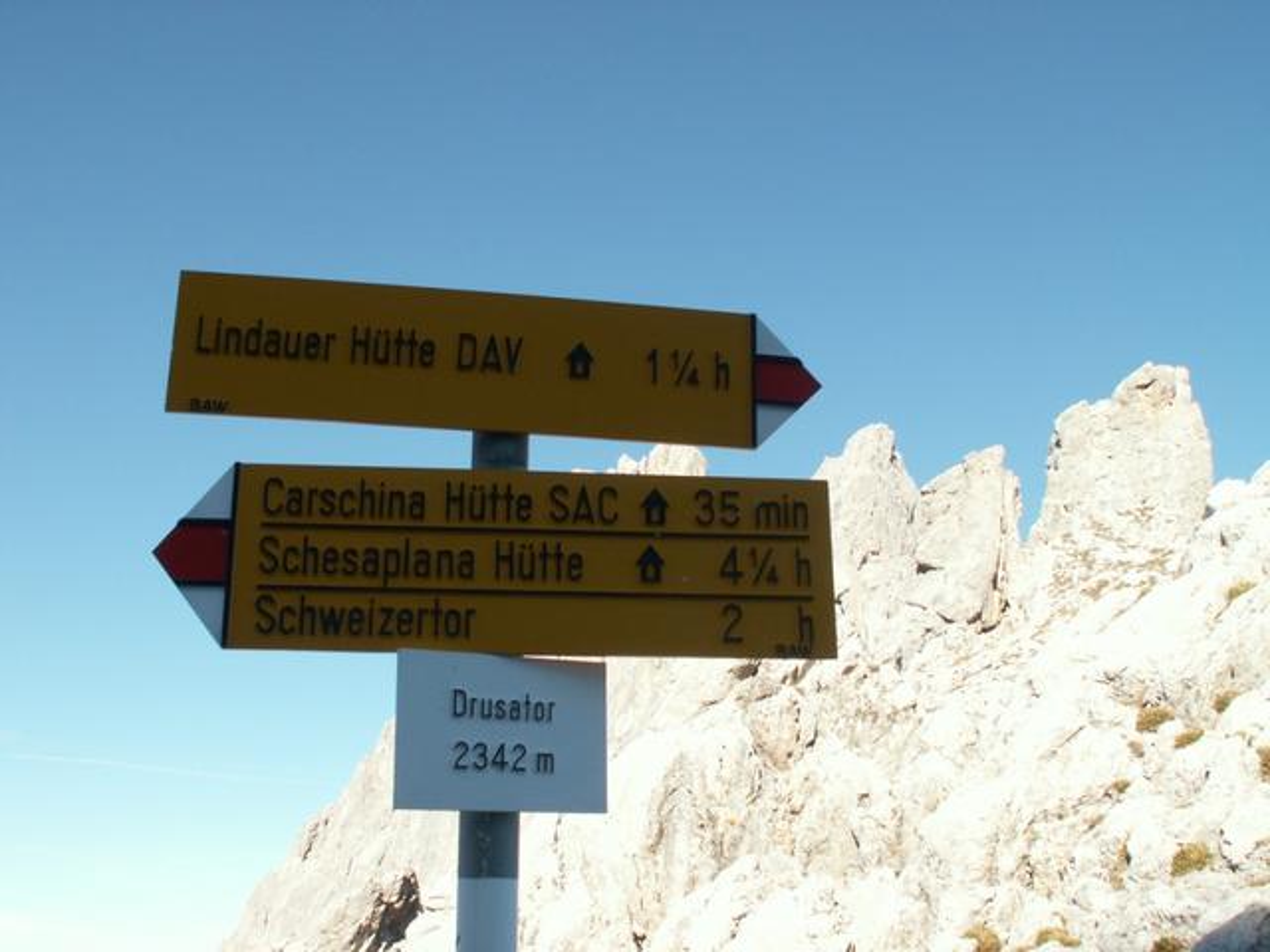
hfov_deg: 52.6
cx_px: 635
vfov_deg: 40.7
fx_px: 1284
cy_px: 476
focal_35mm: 35
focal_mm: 5.86
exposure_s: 1/125
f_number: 5.6
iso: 50
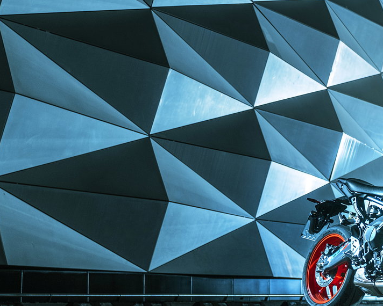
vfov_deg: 19.6
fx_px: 884
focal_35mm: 78
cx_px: 307
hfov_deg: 24.1
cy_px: 95
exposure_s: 1/60
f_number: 2.8
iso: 160
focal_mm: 24.9
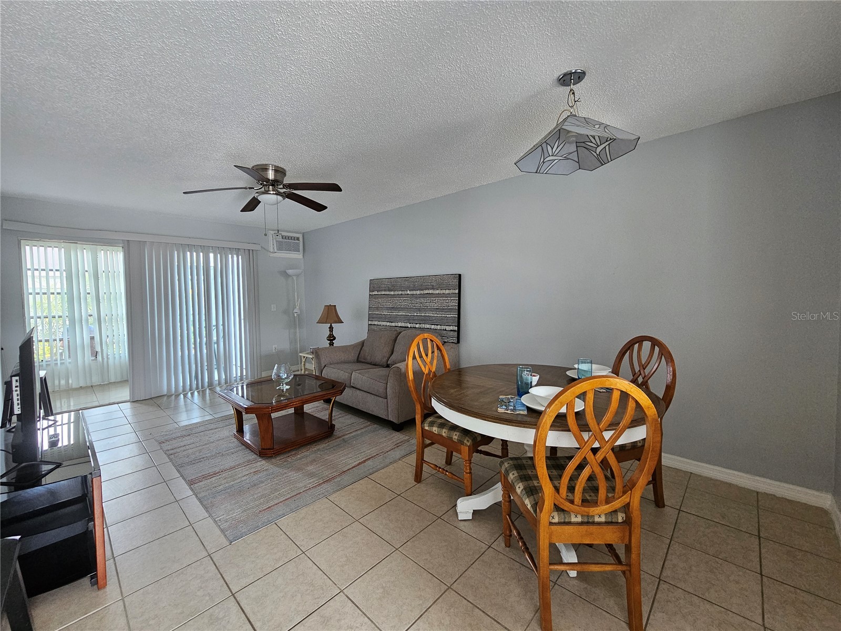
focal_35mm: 13
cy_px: 316
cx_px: 420
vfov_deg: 89.9
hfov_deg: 106.2
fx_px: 316
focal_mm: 2.2
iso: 320
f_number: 2.2
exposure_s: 1/30
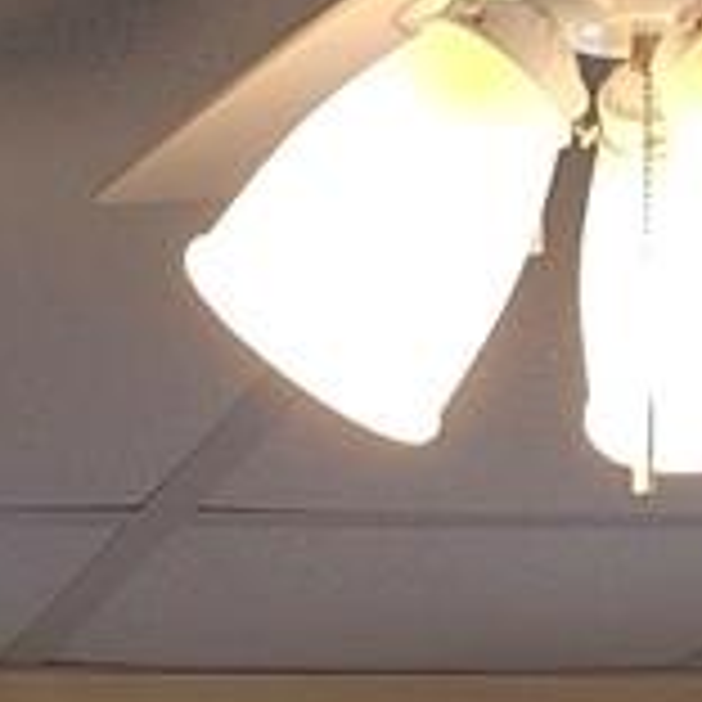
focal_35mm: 208
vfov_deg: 7.8
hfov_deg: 8.4
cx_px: -18
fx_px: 4772
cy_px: 1746
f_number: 1.7
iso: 50
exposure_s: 1/60
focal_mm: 6.3
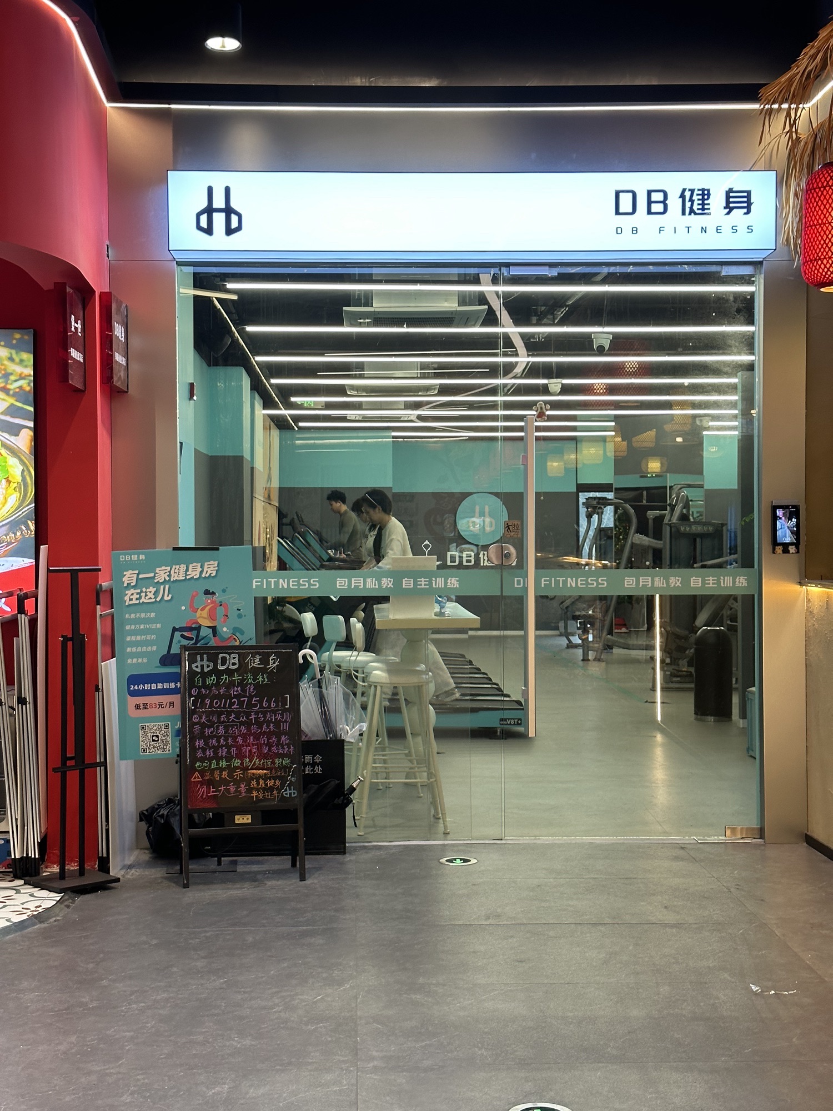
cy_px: 556
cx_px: 416
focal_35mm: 48
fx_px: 1540
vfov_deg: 39.7
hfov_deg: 30.3
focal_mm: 6.86
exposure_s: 1/100
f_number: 1.78
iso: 125
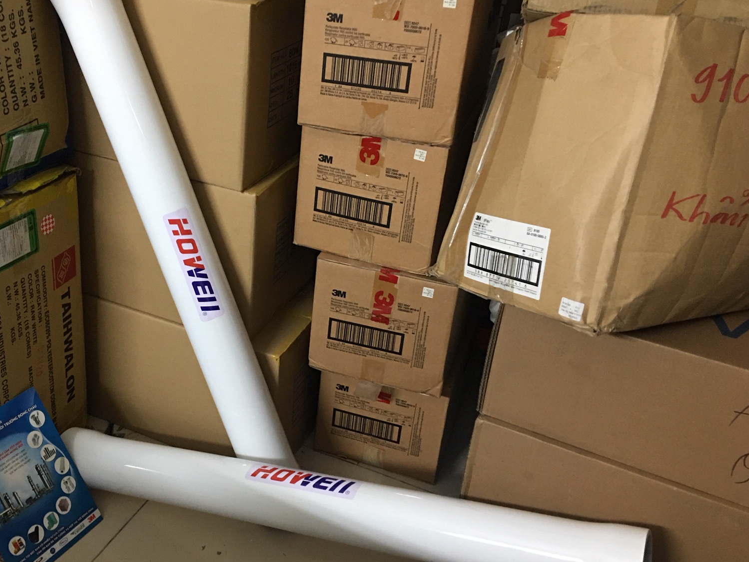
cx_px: 264
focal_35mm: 39
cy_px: 289
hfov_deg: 47.3
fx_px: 844
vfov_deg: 36.8
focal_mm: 4.15
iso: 100
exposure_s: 1/10
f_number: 2.2
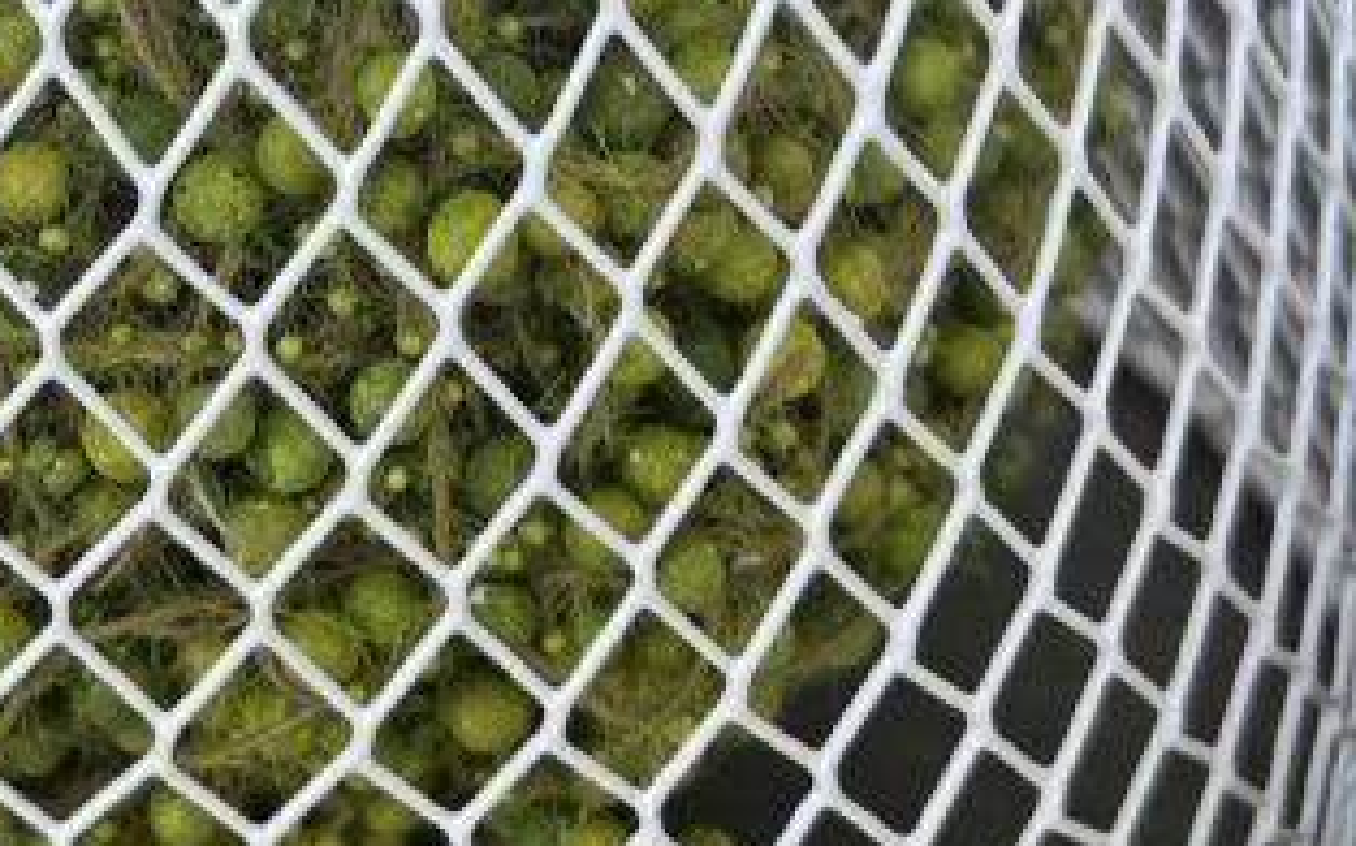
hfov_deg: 22.8
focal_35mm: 90
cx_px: 285
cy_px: 134
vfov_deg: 14.4
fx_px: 3325
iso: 40
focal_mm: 5.7
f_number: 1.5
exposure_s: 1/121
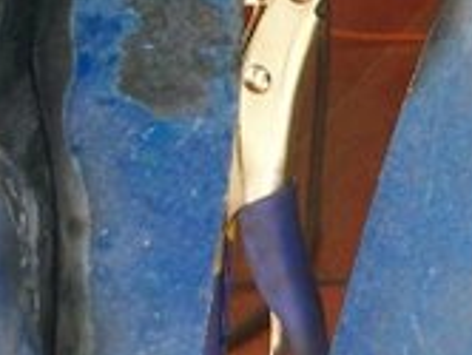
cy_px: -97
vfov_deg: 11.1
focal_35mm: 131
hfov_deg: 14.9
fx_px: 1789
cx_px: 381
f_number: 2.8
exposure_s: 1/60
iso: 160
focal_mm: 5.7
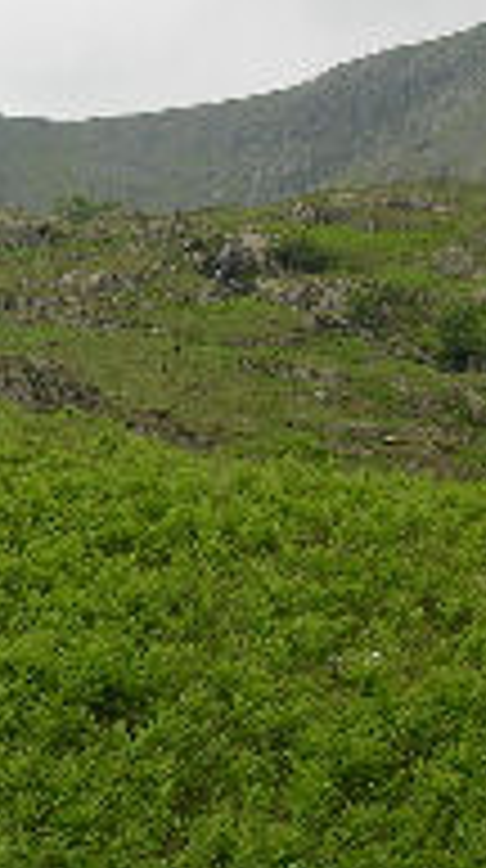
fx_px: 2277
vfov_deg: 21.5
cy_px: 290
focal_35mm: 99
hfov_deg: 11.9
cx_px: -108
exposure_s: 1/214
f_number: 3
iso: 50
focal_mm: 5.8
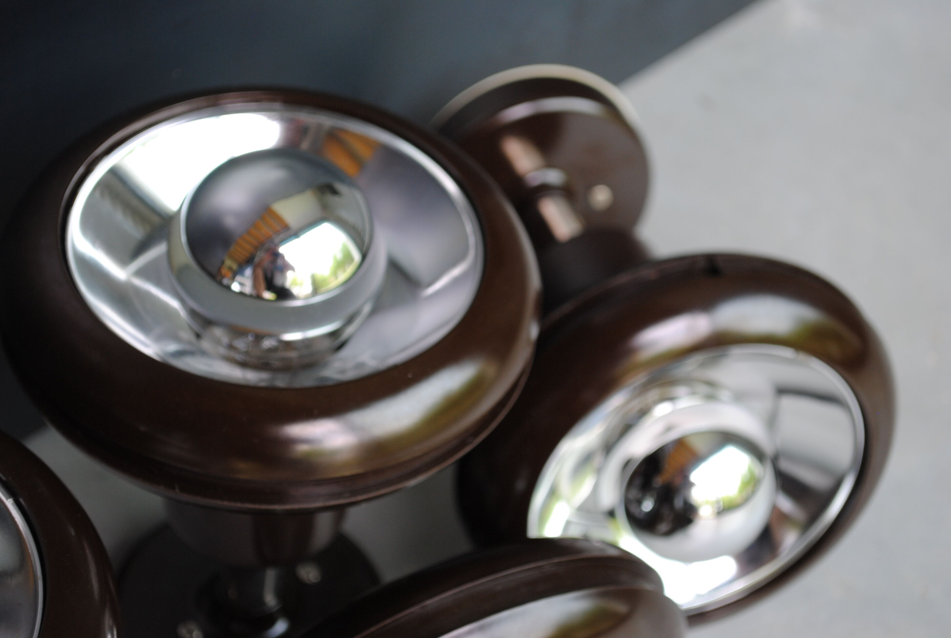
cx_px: 476
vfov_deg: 16.6
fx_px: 2184
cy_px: 319
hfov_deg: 24.6
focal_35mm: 82
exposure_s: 1/50
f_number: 5.6
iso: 200
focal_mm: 55
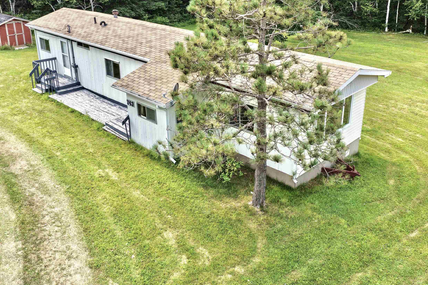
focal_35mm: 35
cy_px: 111
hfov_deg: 54.4
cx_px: 205
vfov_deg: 37.7
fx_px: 416
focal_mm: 14.45
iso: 100
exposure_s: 1/500
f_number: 2.8
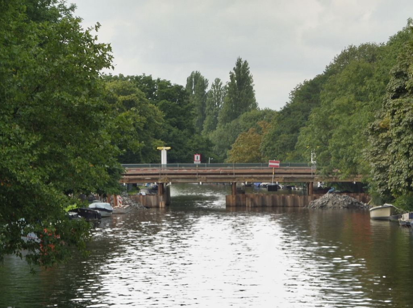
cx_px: 206
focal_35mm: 176
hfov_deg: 11.3
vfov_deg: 8.4
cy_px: 154
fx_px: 2095
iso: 100
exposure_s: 1/125
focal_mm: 31.3
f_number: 7.1
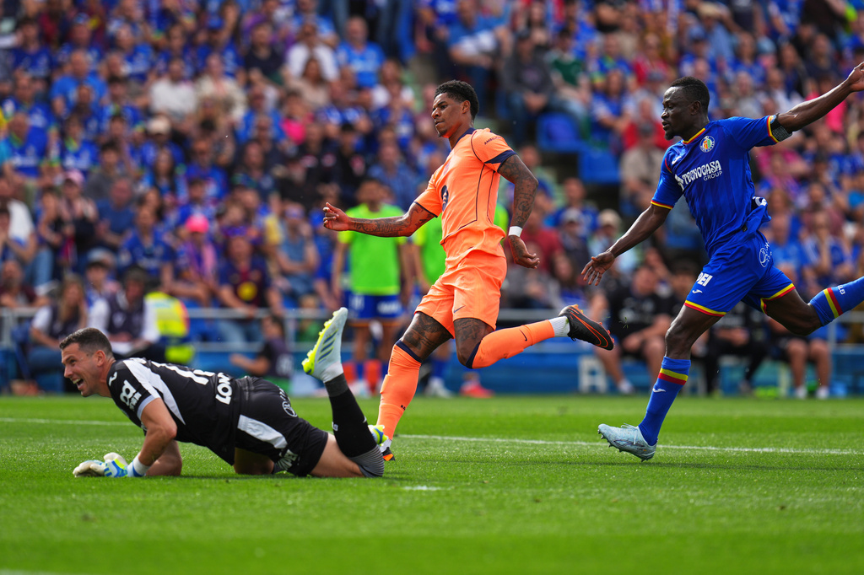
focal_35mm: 400
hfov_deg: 5.2
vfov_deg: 3.4
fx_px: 9596
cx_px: 432
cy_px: 288
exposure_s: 1/2000
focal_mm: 400
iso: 250
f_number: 4
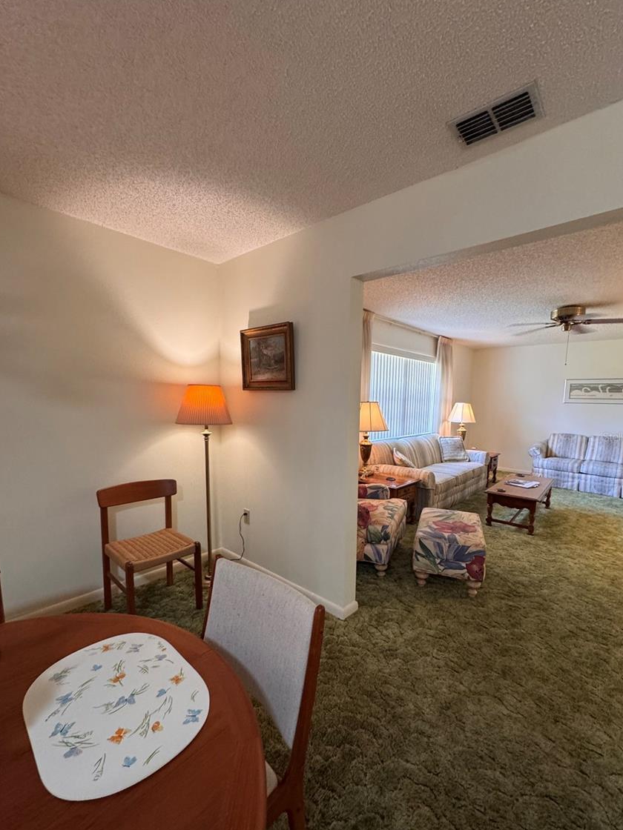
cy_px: 436
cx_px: 322
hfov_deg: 81.7
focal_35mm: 15
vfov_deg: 98.1
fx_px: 360
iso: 320
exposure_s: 1/60
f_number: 2.2
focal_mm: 2.22
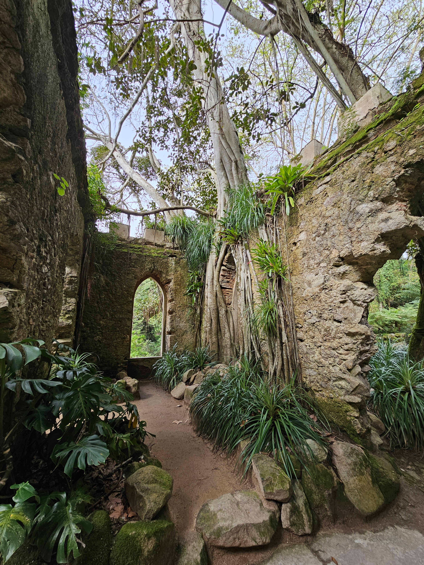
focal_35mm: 13
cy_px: 282
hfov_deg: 89.9
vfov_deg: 106.2
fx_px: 212
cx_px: 212
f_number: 2.2
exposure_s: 1/120
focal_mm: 2.2
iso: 50
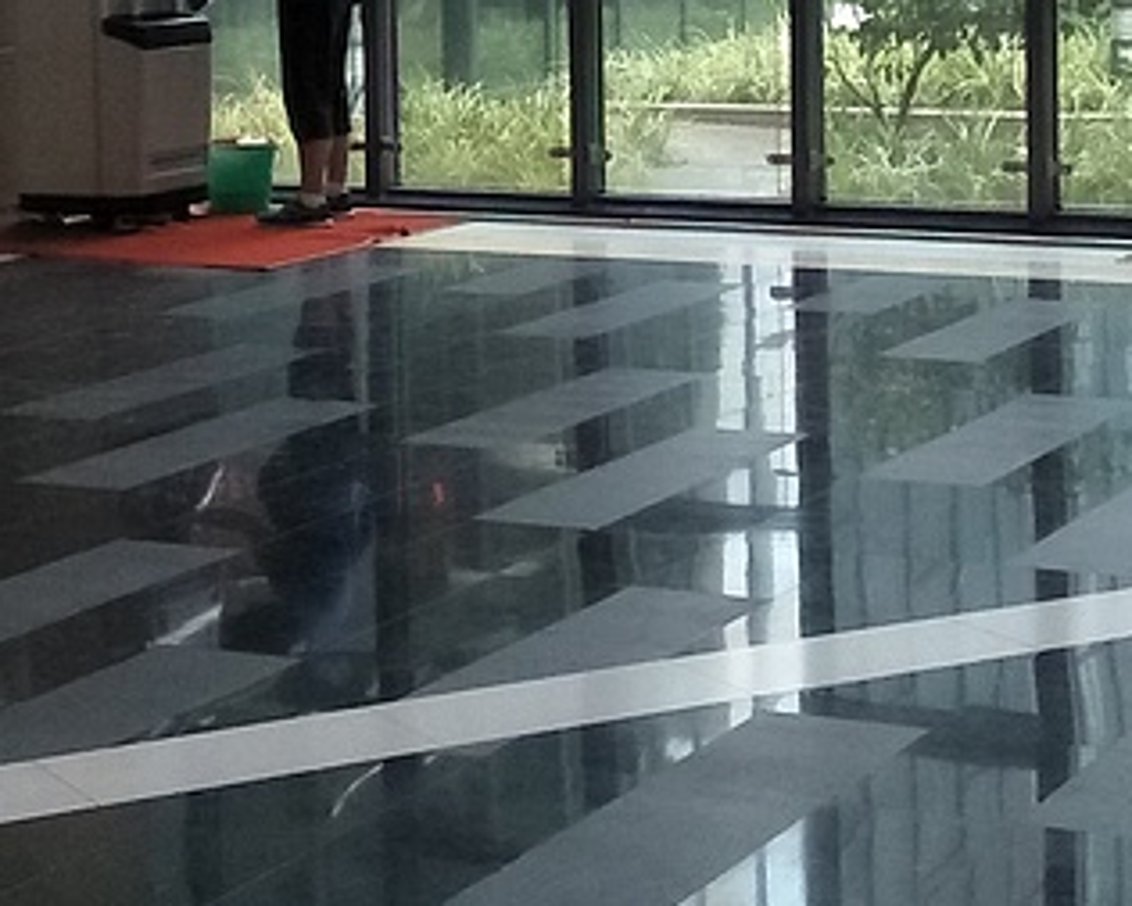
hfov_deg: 24.1
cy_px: -7
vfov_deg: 18.9
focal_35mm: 79
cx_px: 516
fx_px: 2648
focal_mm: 3.46
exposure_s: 1/33
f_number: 2.2
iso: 165
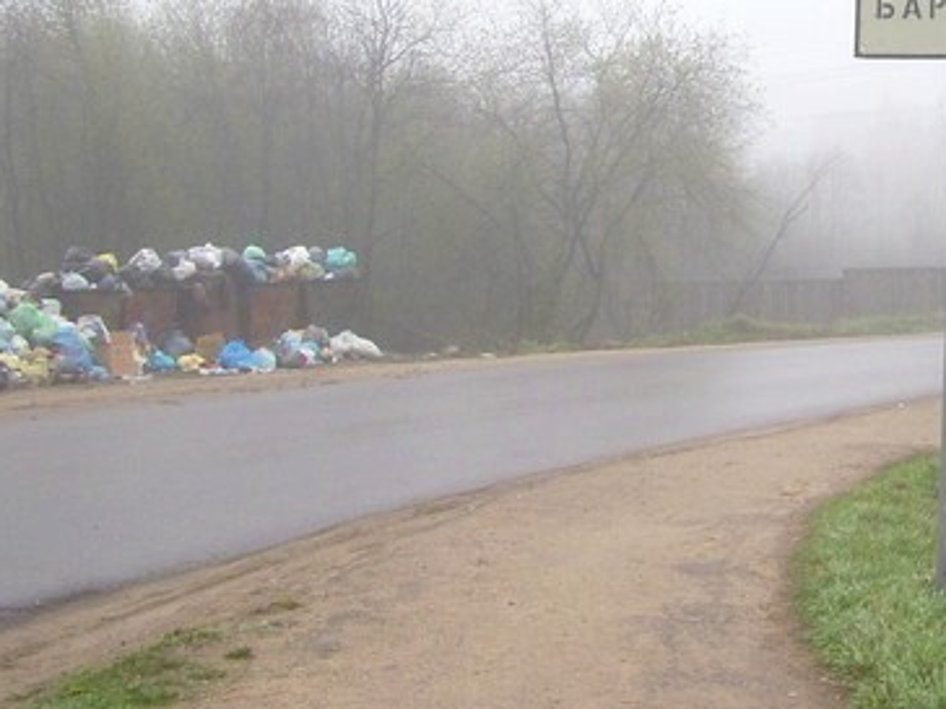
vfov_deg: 20.9
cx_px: 930
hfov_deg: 26.4
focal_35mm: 70
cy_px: 231
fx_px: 1913
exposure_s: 1/200
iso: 80
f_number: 2.9
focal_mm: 5.7
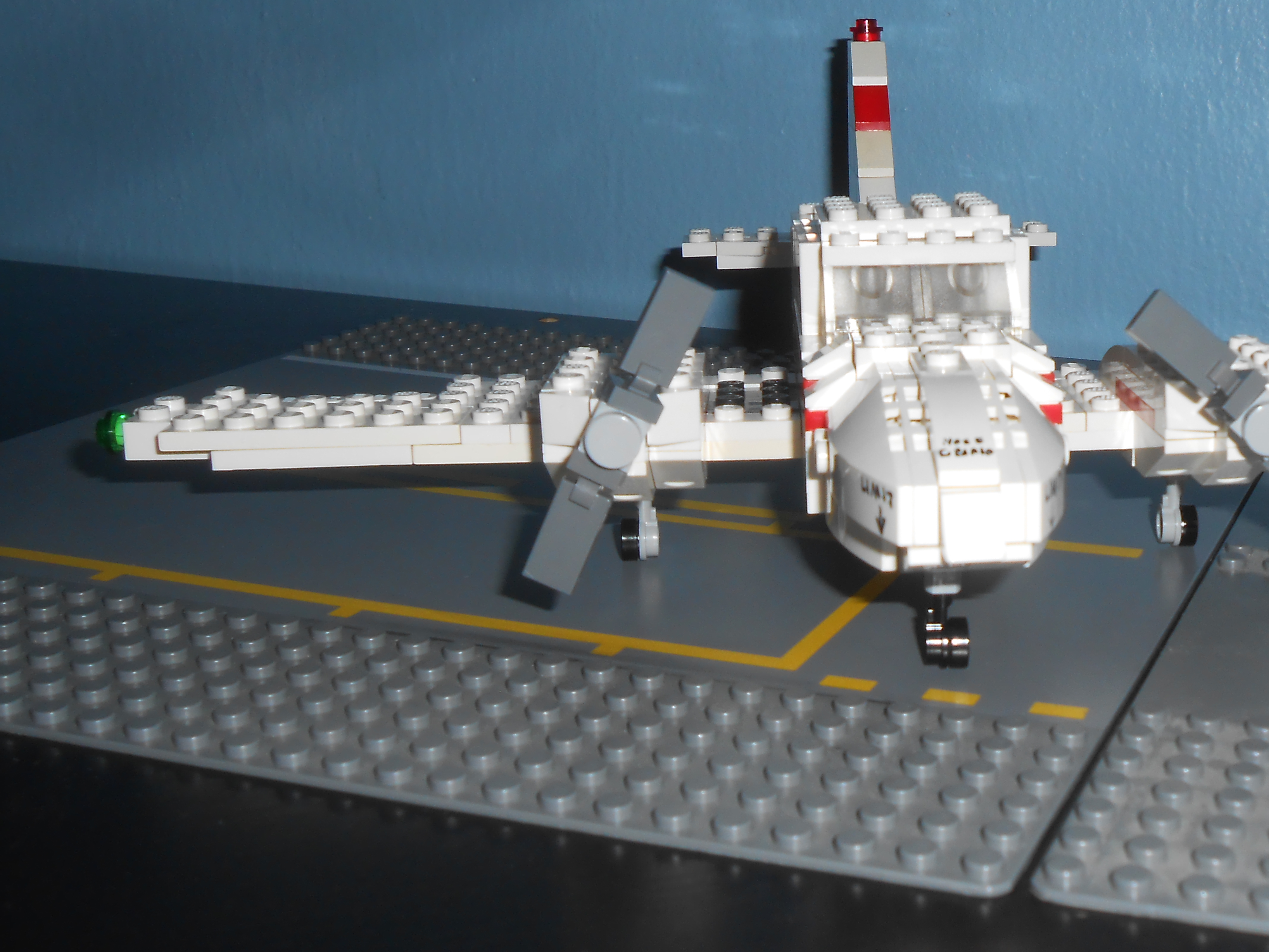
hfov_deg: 36.7
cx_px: 931
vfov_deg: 28.6
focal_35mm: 51
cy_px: 443
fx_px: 1870
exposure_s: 1/30
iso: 80
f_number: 3.9
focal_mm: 6
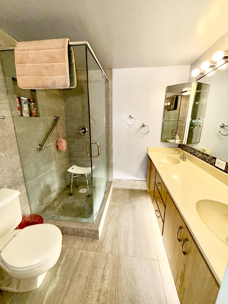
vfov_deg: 102.1
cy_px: 152
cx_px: 114
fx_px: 123
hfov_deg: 85.7
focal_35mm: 14
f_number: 2.2
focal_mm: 2.22
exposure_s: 1/120
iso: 100
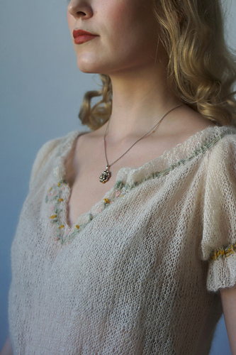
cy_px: 178
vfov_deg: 27.0
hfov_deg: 18.2
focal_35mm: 75
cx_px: 118
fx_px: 738
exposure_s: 1/80
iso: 400
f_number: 4
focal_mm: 50
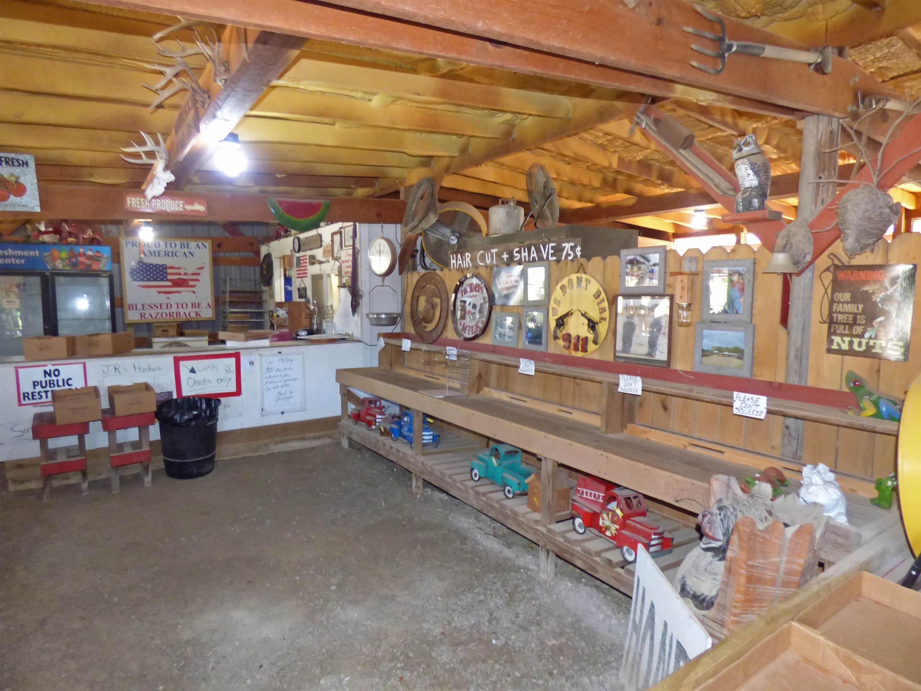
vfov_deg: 66.0
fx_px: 532
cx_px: 460
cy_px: 346
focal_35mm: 20
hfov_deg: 81.7
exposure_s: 1/60
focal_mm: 3.58
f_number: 2.8
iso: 800
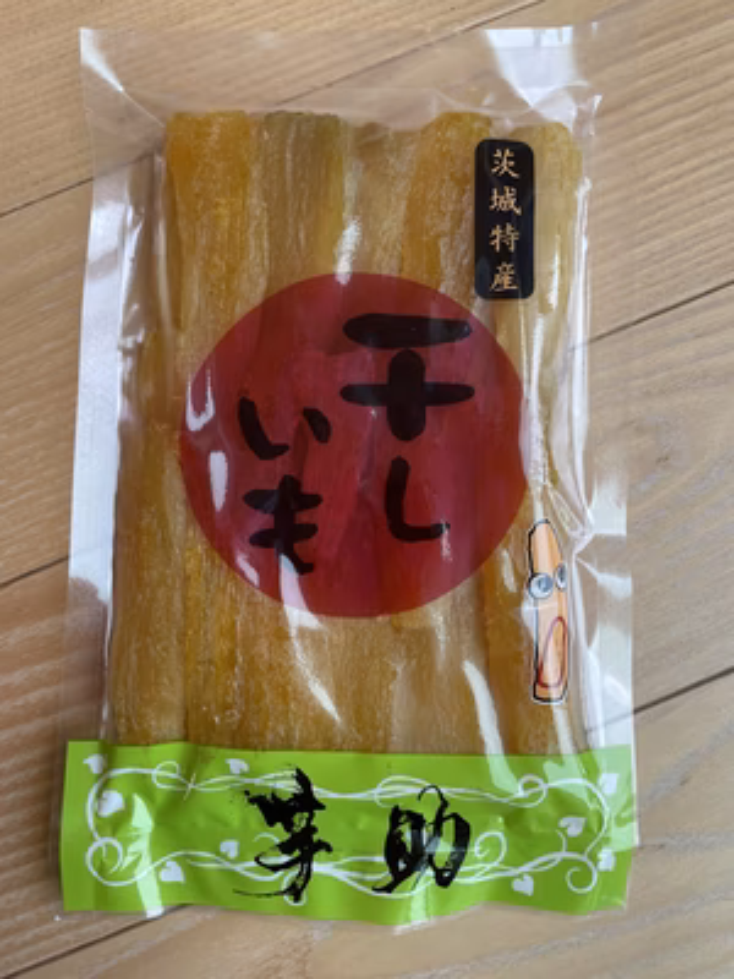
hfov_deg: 53.1
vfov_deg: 67.3
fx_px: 735
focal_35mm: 26
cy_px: 490
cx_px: 367
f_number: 1.6
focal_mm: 4.2
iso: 64
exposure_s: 1/60
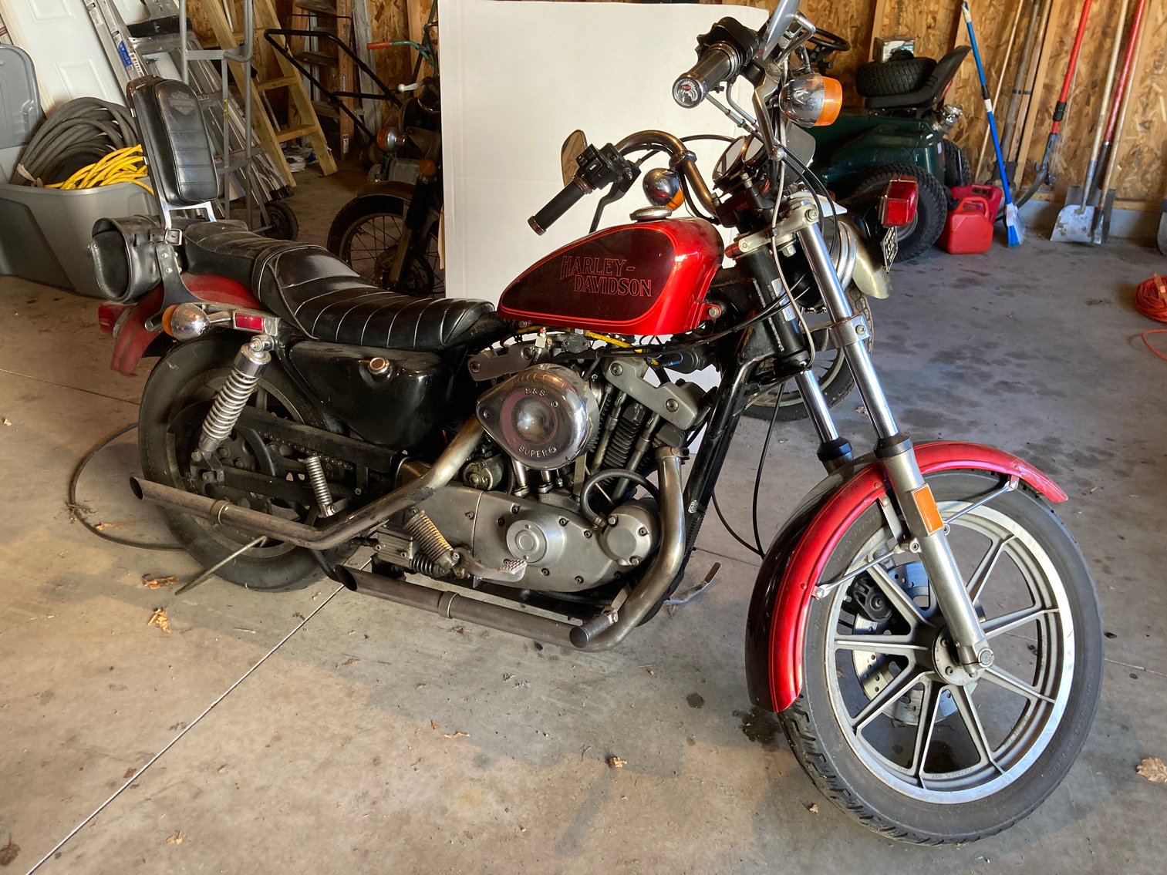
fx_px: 944
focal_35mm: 28
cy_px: 438
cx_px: 584
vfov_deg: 49.8
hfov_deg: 63.4
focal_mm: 3.99
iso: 125
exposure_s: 1/60
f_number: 1.8
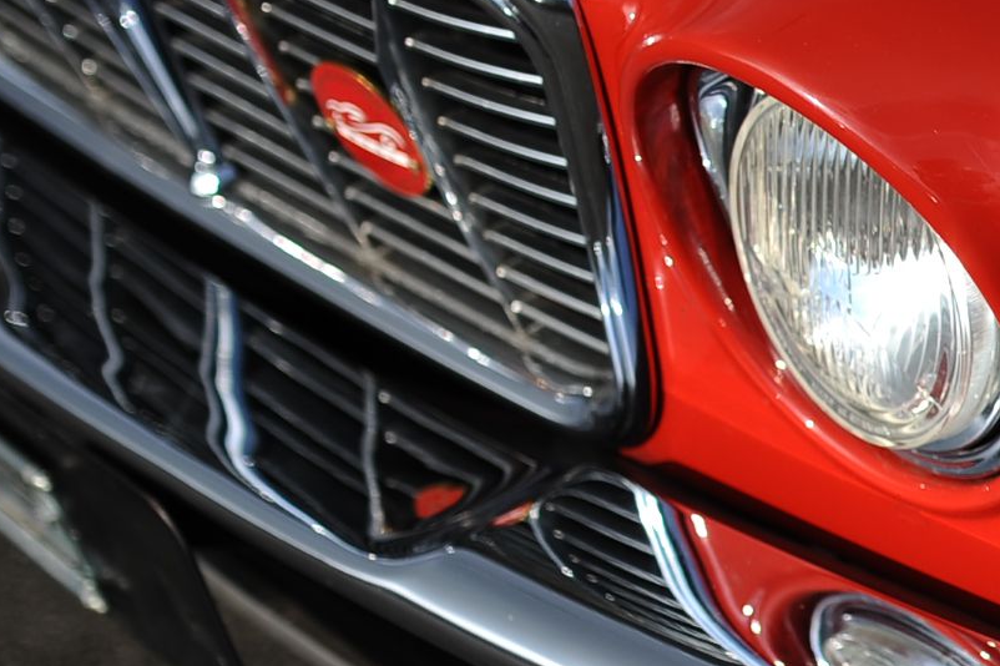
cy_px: 377
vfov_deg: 9.9
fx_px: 3859
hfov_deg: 13.8
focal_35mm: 139
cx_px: 1510
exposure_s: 1/5000
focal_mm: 35
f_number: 2.2
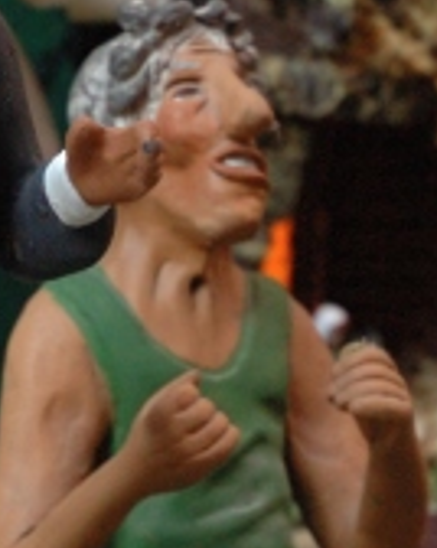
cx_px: -209
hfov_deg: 3.3
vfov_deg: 4.1
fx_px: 7612
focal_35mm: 470
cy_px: 616
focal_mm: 70
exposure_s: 1/90
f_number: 4.8
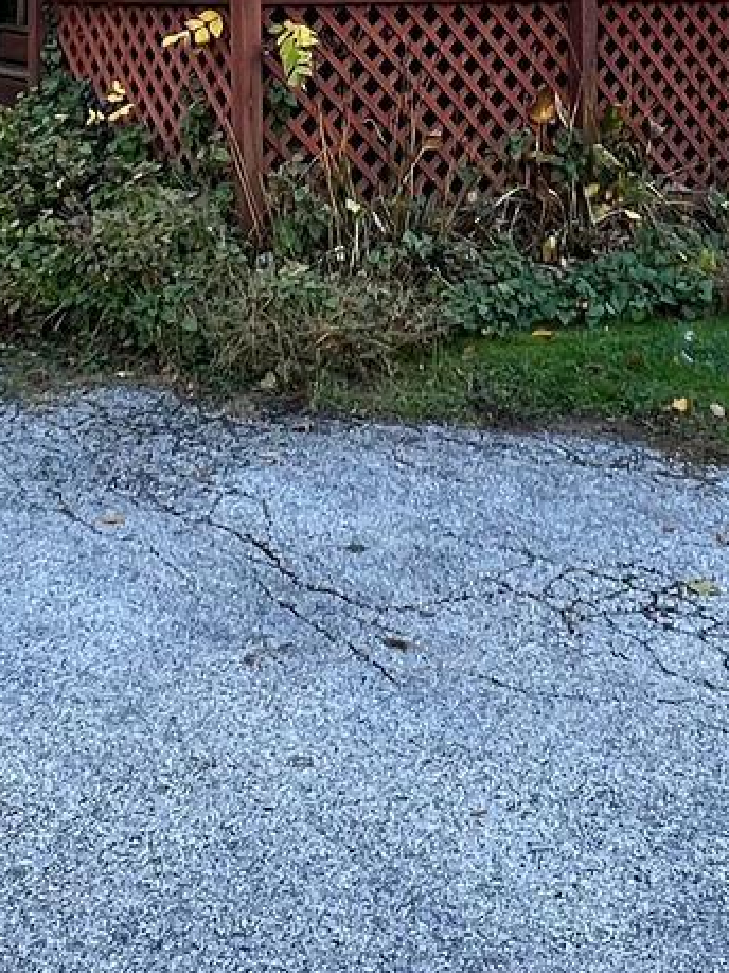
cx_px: 430
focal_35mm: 58
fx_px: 1629
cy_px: -8
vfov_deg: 30.8
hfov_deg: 25.2
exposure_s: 1/99
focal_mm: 1.57
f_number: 1.8
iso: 50
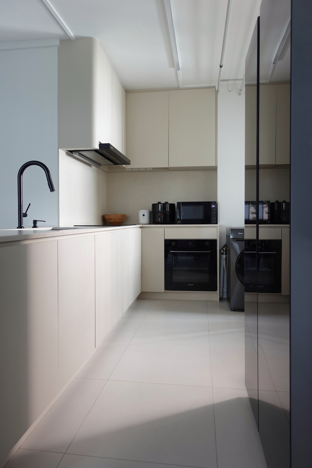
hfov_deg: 53.1
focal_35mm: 24
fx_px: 312
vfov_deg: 73.7
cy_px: 234
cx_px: 156
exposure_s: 1/30
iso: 125
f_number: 2
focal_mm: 9.4
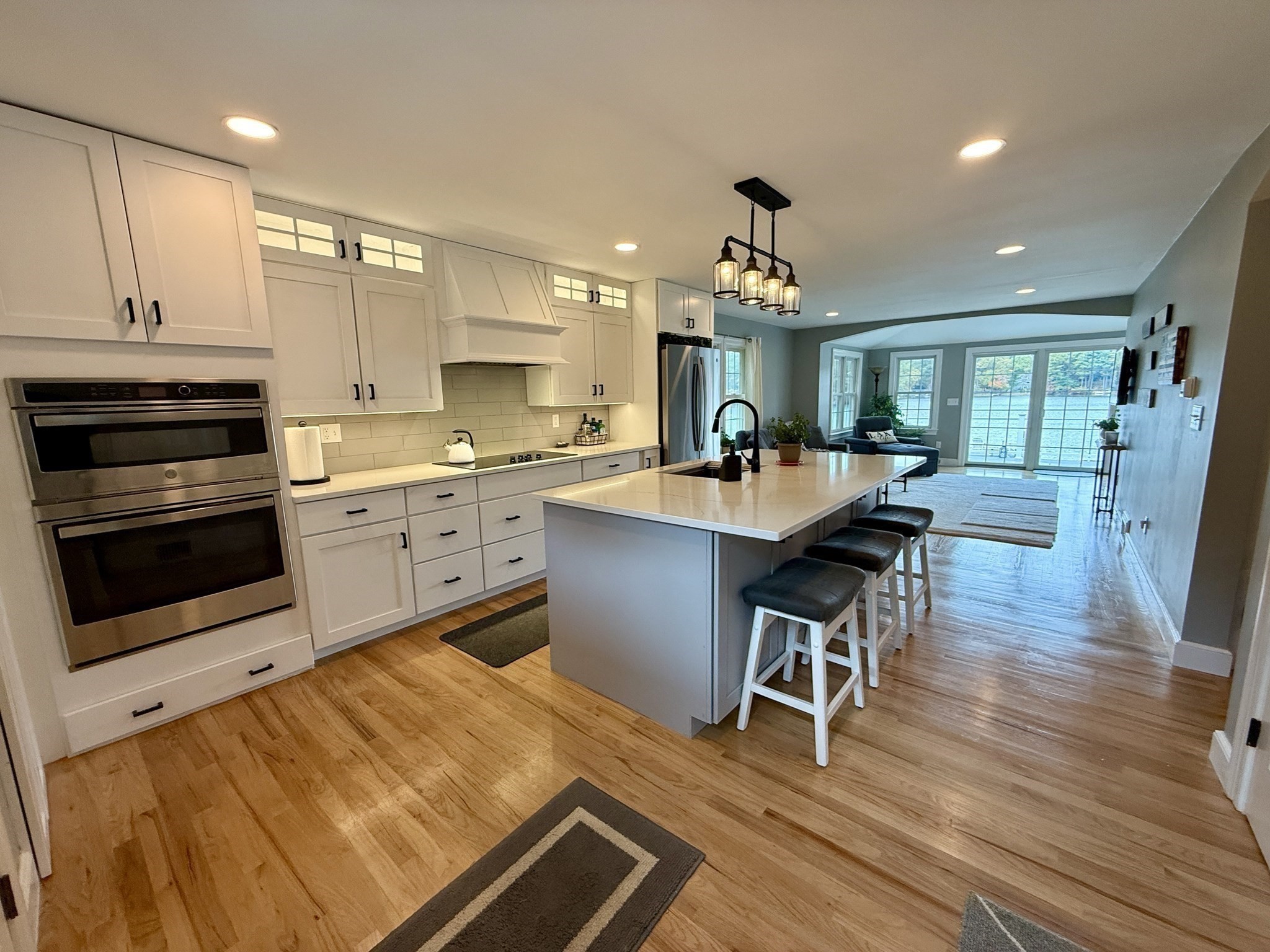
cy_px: 476
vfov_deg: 85.7
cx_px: 635
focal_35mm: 14
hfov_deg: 102.1
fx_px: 514
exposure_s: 1/120
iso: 200
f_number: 2.2
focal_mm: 2.22
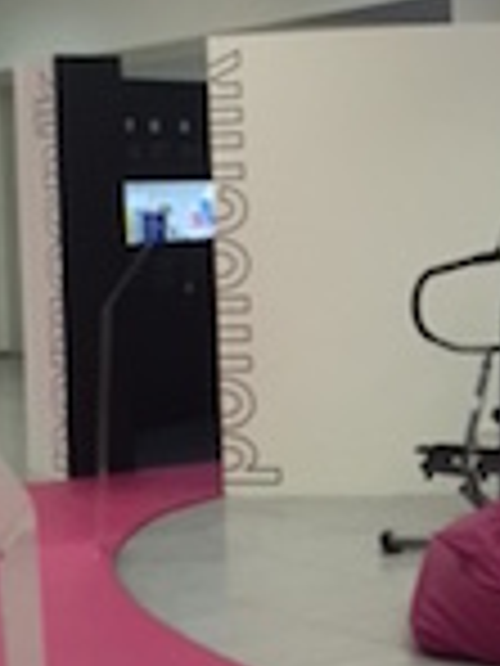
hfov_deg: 13.3
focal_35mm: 108
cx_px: 597
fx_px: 2080
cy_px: 189
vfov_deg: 18.1
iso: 80
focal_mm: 4.15
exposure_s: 1/30
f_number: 2.2
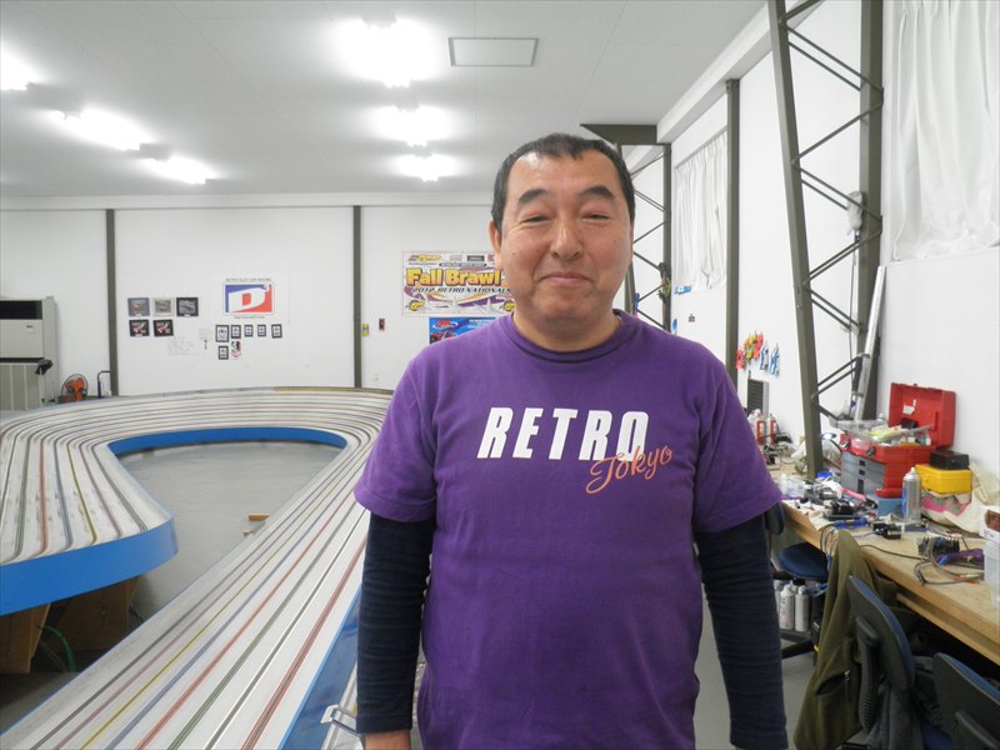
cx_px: 500
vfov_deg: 49.7
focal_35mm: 28
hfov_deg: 63.4
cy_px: 375
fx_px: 809
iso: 200
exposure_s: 1/25
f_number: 3.2
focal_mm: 5
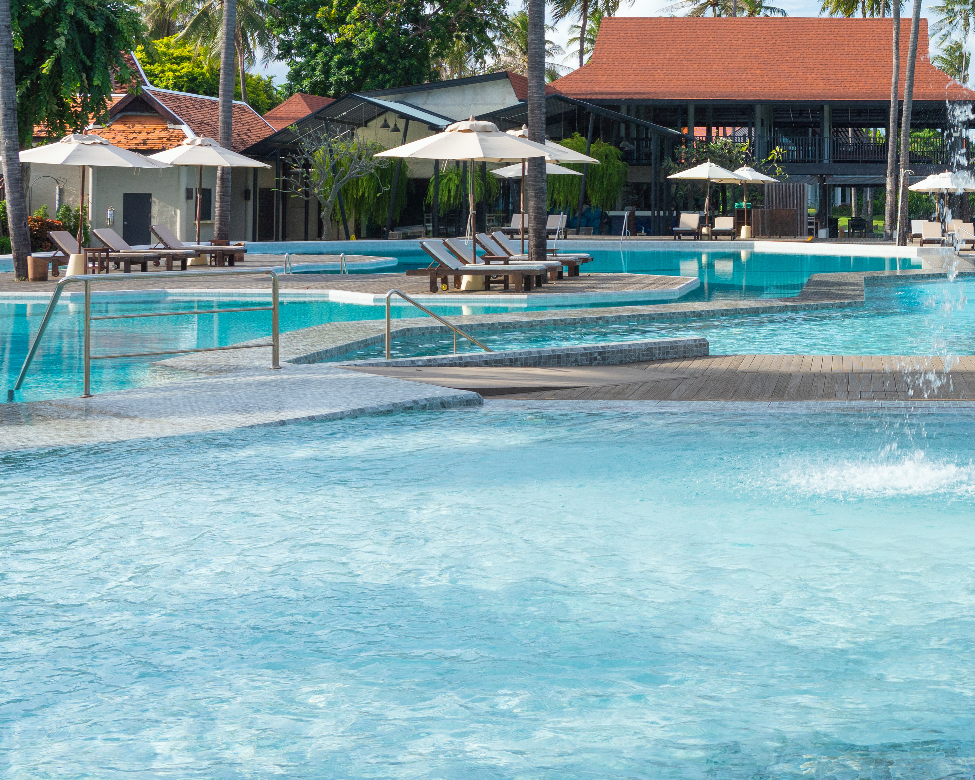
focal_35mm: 54
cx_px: 905
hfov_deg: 32.7
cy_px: 131
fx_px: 1558
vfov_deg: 27.4
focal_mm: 24
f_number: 8
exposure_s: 1/320
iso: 100
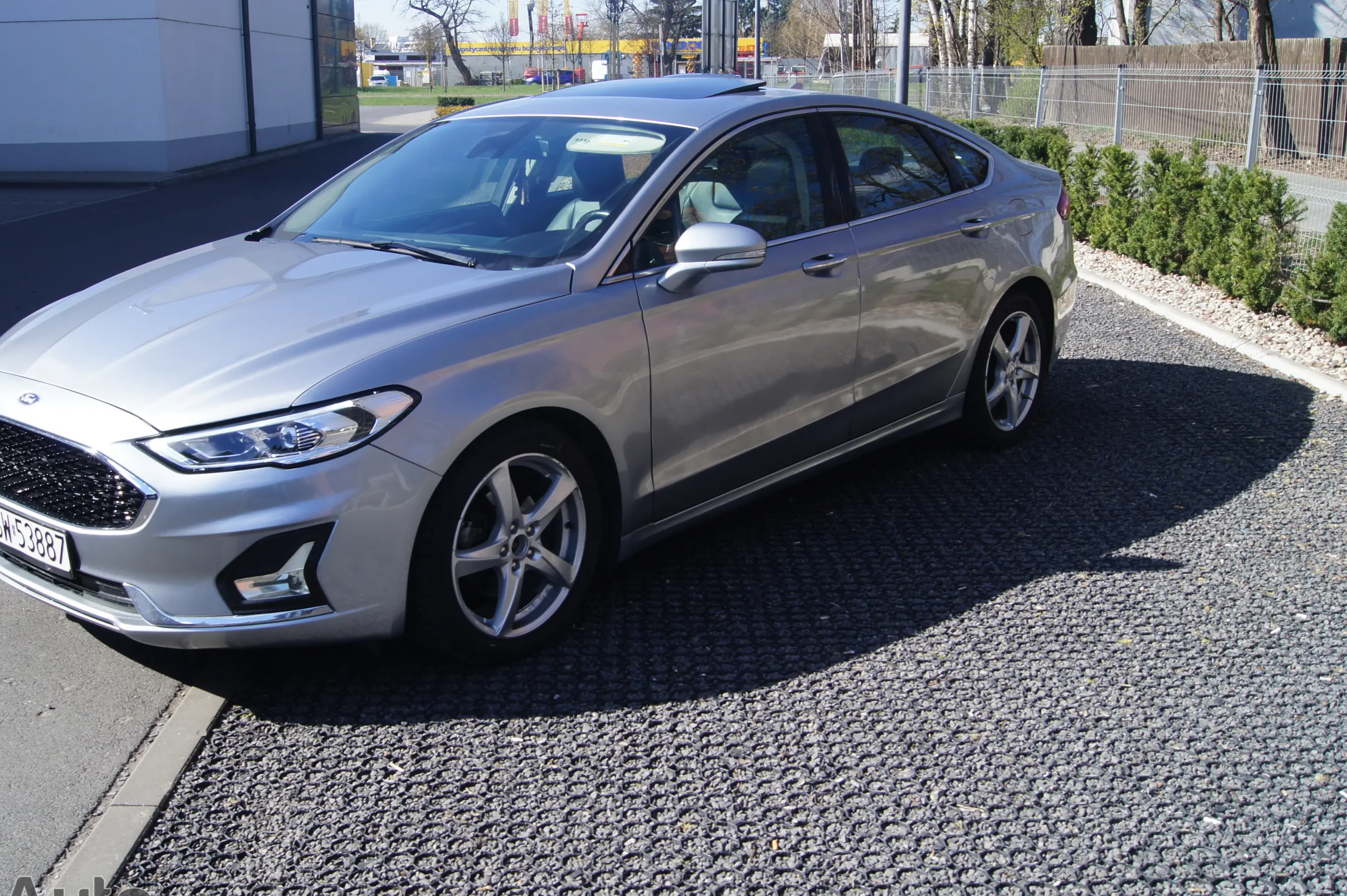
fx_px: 1309
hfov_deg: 54.3
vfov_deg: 37.8
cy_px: 427
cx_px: 592
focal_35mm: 35
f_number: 11
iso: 100
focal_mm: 20
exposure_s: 1/60
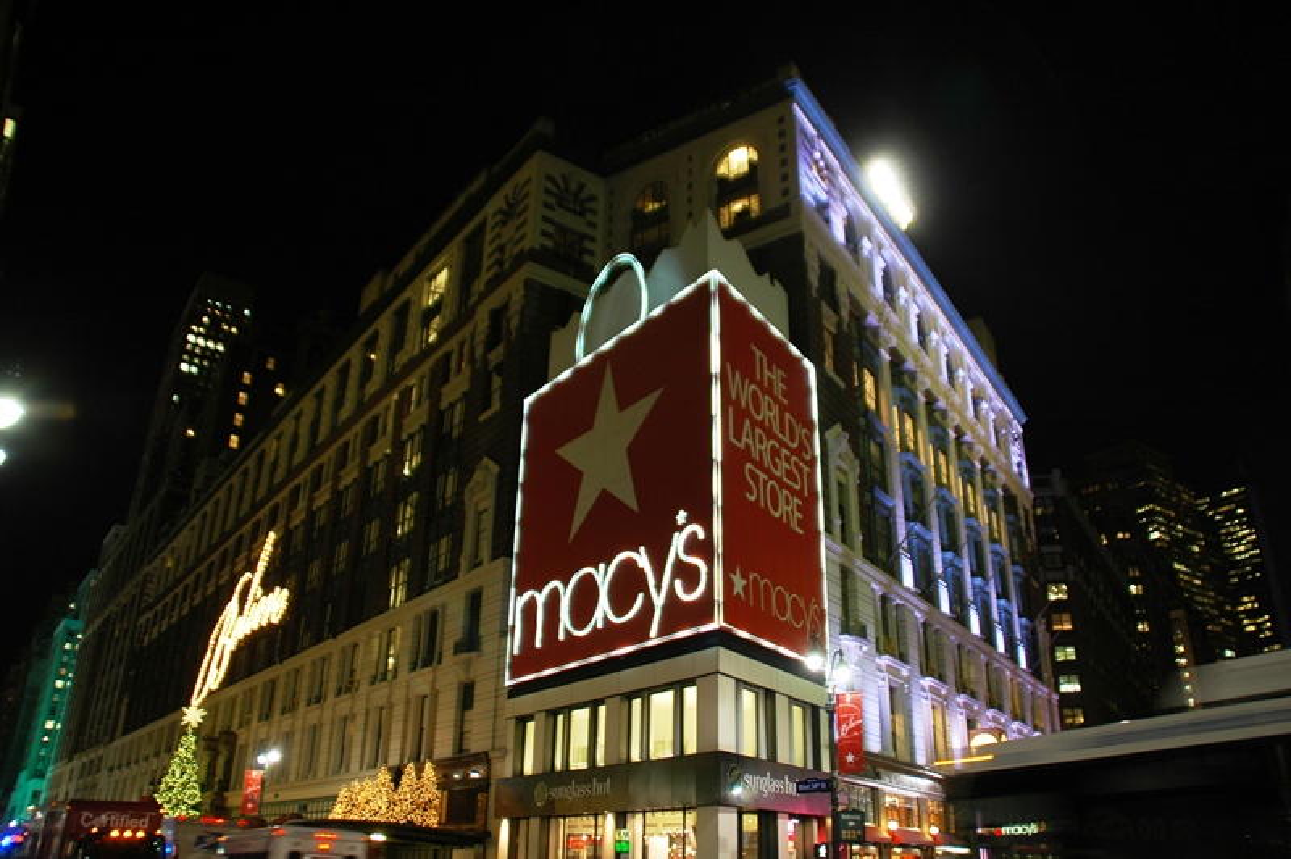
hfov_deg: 67.4
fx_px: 967
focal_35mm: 27
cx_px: 646
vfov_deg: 47.9
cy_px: 430
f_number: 3.5
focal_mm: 18
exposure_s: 1/10
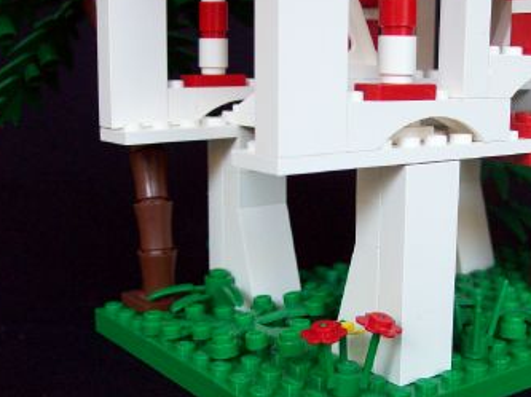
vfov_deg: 27.0
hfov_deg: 35.5
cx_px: 295
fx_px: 827
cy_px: 214
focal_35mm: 54
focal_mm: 7.6
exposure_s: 1/42
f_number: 3
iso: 154
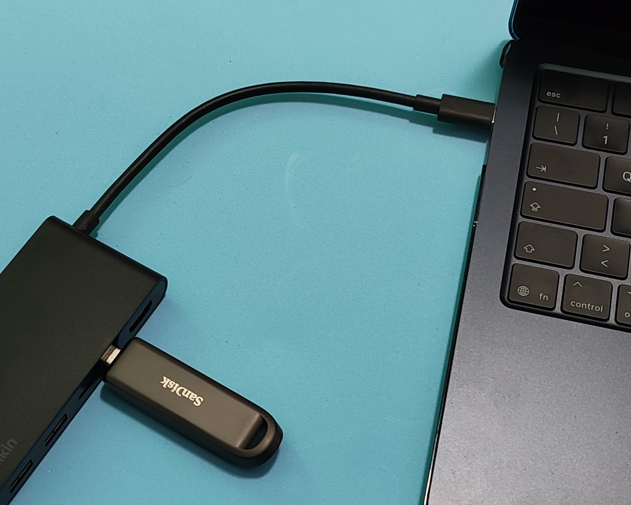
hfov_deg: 29.5
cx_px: 239
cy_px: 297
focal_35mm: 64
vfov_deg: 23.8
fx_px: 1195
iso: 1498
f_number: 1.88
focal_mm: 5.56
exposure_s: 1/33.3
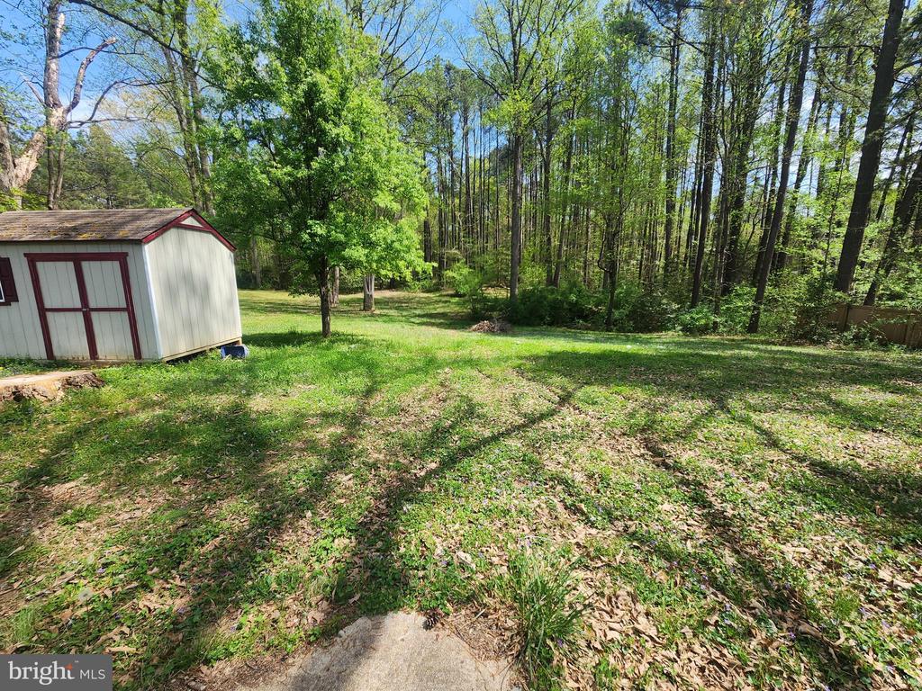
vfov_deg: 89.9
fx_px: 346
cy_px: 346
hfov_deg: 106.2
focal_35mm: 13
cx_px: 461
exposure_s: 1/833
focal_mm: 2.2
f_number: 2.2
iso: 50
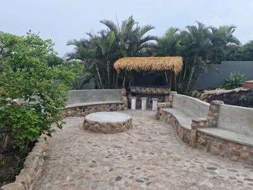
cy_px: 95
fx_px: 197
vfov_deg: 51.4
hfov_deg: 65.3
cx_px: 126
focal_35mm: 27
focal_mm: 5.9
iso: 25
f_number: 2
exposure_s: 1/437
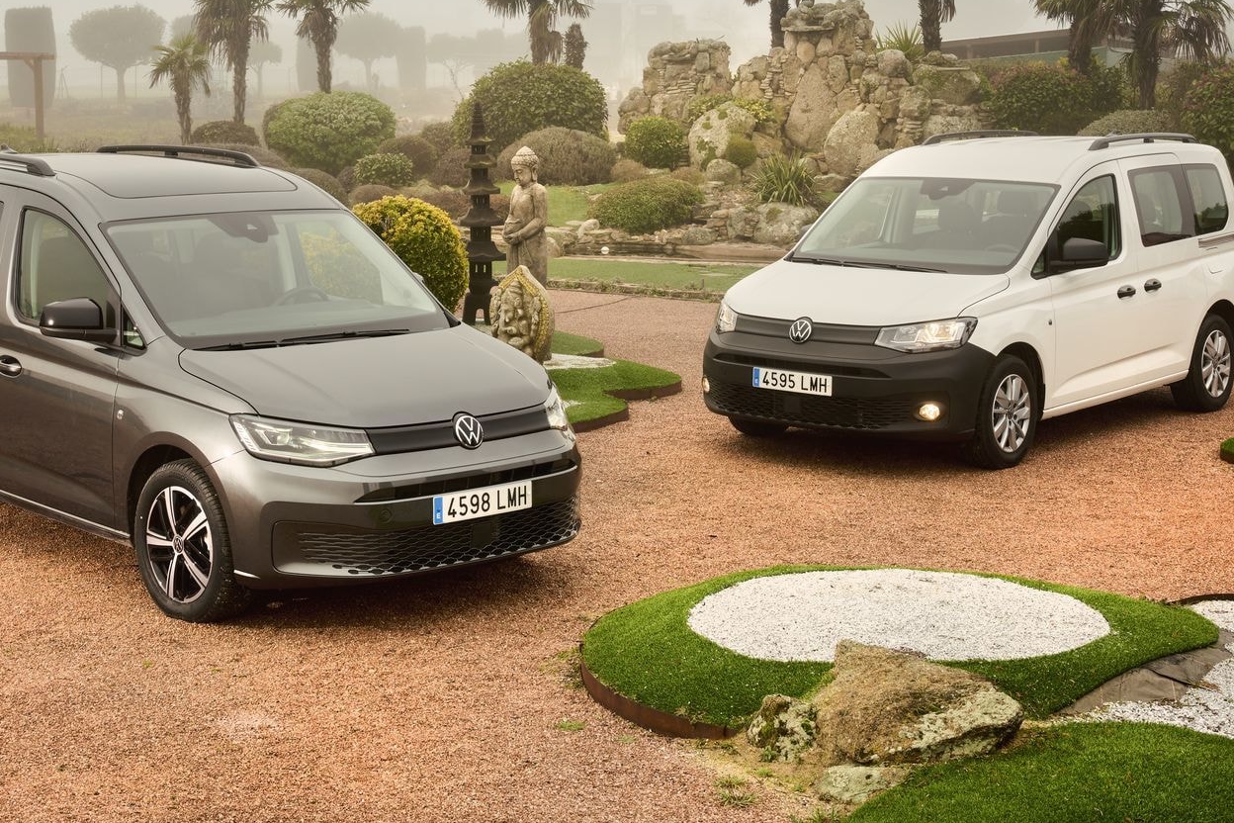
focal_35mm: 60
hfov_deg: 33.3
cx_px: 475
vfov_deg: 22.4
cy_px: 193
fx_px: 2057
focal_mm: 39
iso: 160
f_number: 11
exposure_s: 1/30
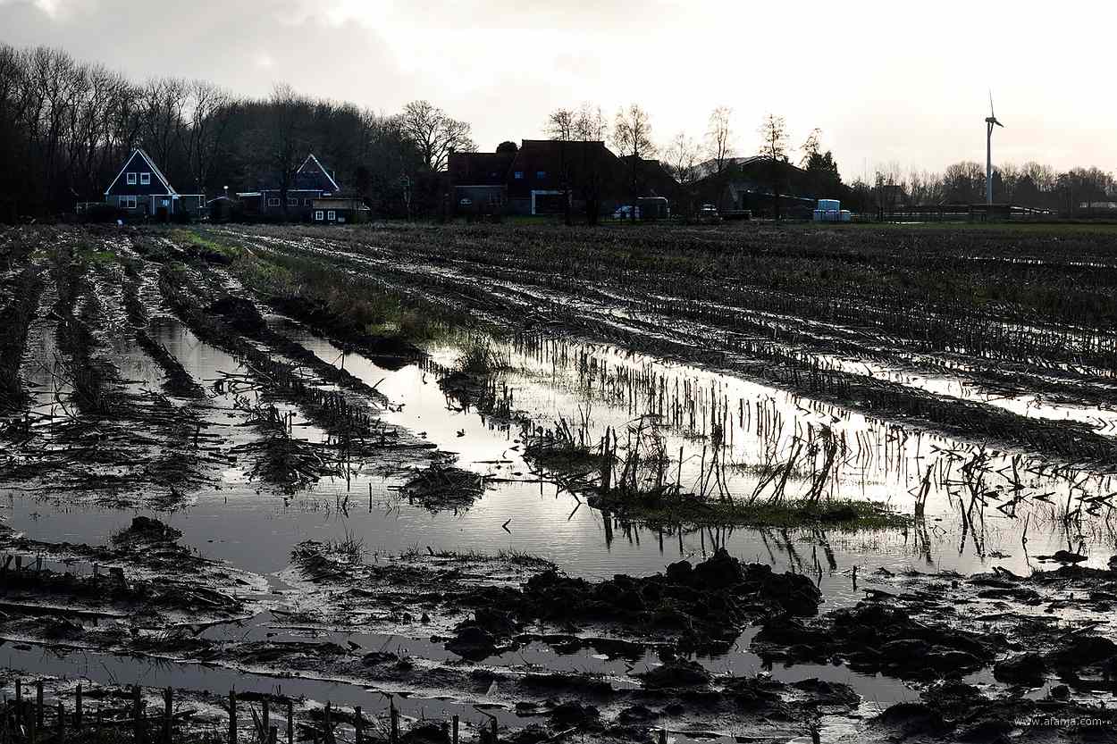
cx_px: 558
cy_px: 372
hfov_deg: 21.5
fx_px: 2947
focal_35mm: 95
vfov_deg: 14.4
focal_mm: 34.68
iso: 200
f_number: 8
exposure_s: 1/320
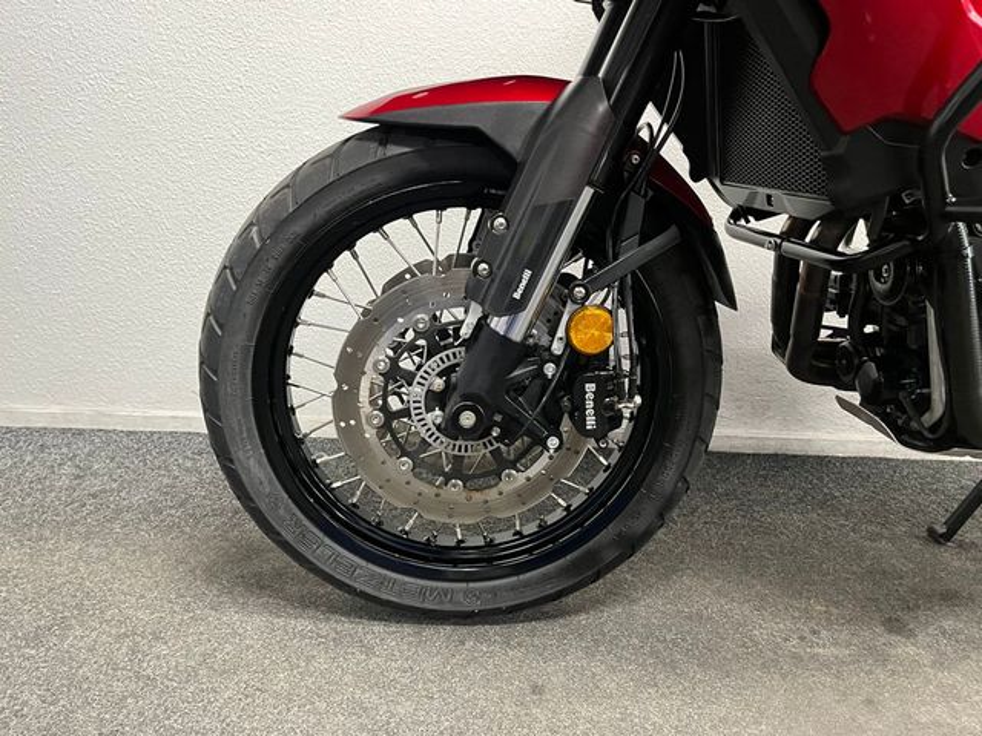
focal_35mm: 26
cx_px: 491
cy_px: 368
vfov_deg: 53.1
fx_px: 738
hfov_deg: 67.3
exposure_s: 1/50
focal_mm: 5.1
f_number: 1.6
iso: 400
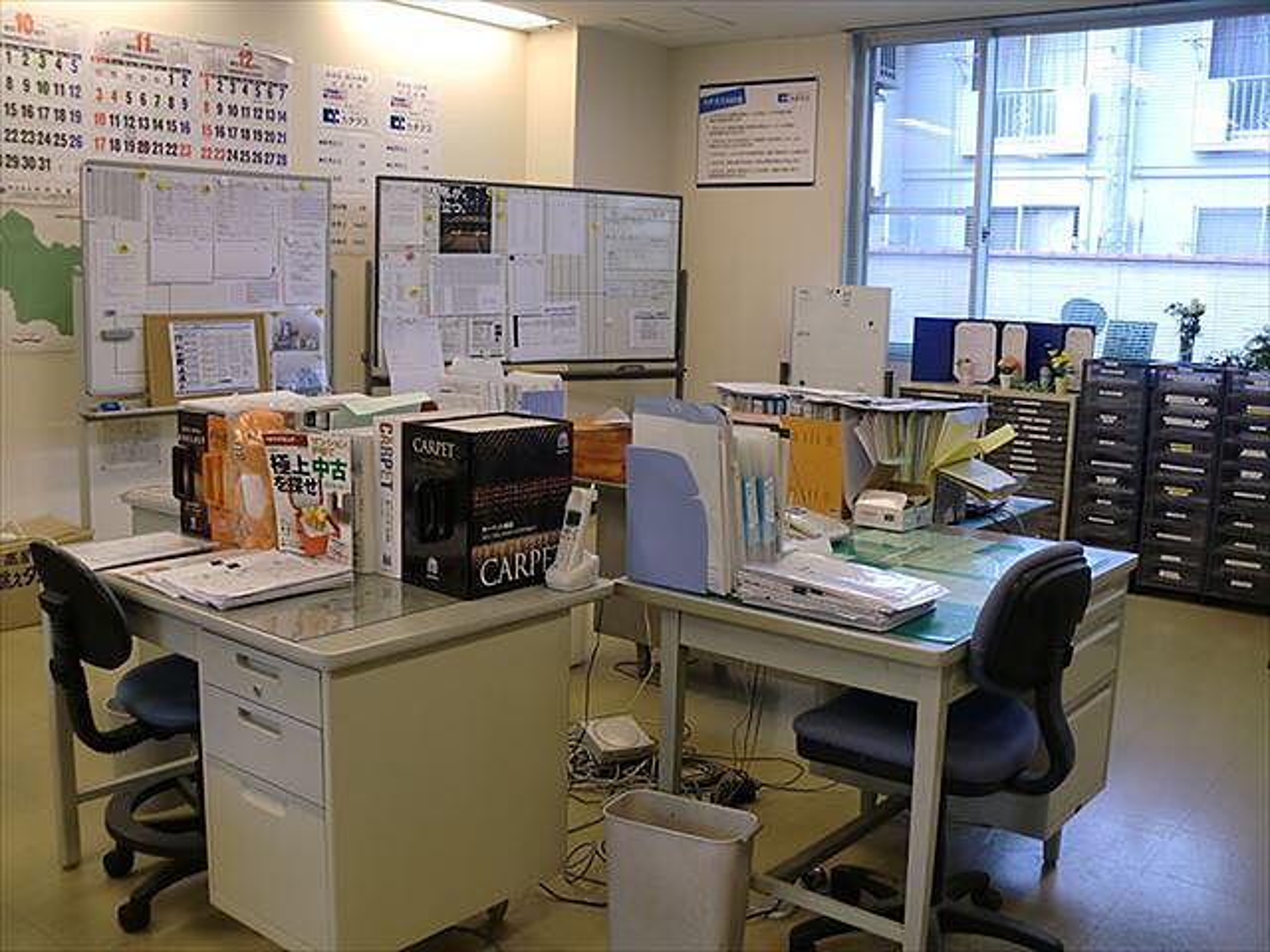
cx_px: 635
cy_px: 476
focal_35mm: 35
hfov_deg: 52.6
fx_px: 1284
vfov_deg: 40.7
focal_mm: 6.3
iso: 100
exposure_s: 1/60
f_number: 3.1
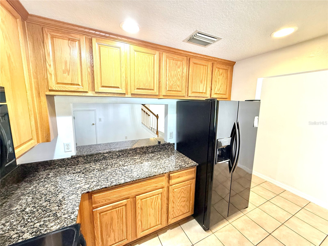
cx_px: 164
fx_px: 133
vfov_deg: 85.7
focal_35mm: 14
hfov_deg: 102.1
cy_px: 123
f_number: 2.2
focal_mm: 2.22
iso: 400
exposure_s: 1/60
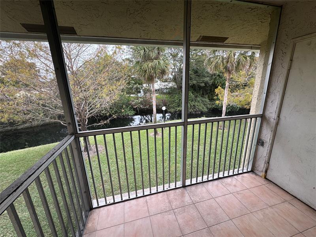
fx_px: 128
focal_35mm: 14
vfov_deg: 85.7
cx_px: 158
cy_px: 118
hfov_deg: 102.1
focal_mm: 2.22
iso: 64
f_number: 2.2
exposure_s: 1/99
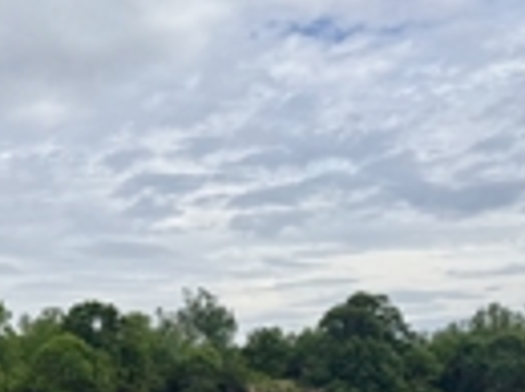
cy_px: 380
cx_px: -109
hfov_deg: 23.9
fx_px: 1120
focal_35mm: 74
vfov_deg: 19.3
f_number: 1.78
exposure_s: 1/5319
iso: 80
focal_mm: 6.76
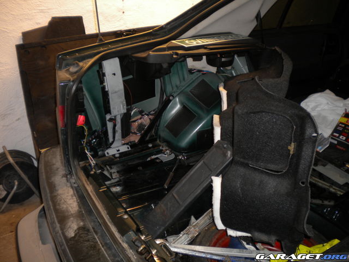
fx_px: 353
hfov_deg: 52.6
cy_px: 131
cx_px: 174
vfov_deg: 40.7
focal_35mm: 35
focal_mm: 6.3
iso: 80
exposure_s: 1/30
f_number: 3.1
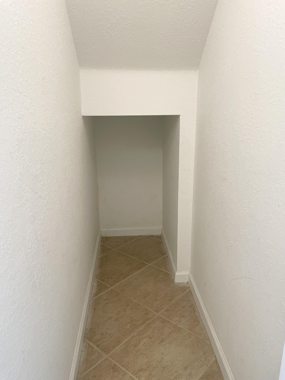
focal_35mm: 26
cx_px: 142
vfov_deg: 67.3
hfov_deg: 53.1
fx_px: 285
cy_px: 190
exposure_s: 1/60
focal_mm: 4.2
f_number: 1.6
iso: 80
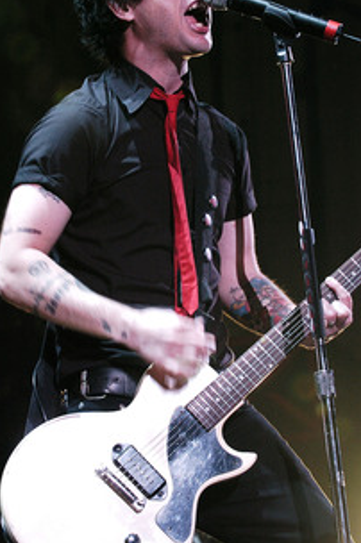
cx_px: 187
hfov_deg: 9.9
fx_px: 2080
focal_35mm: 138
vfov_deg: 14.9
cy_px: 232
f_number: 4.5
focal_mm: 70
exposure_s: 1/125
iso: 800
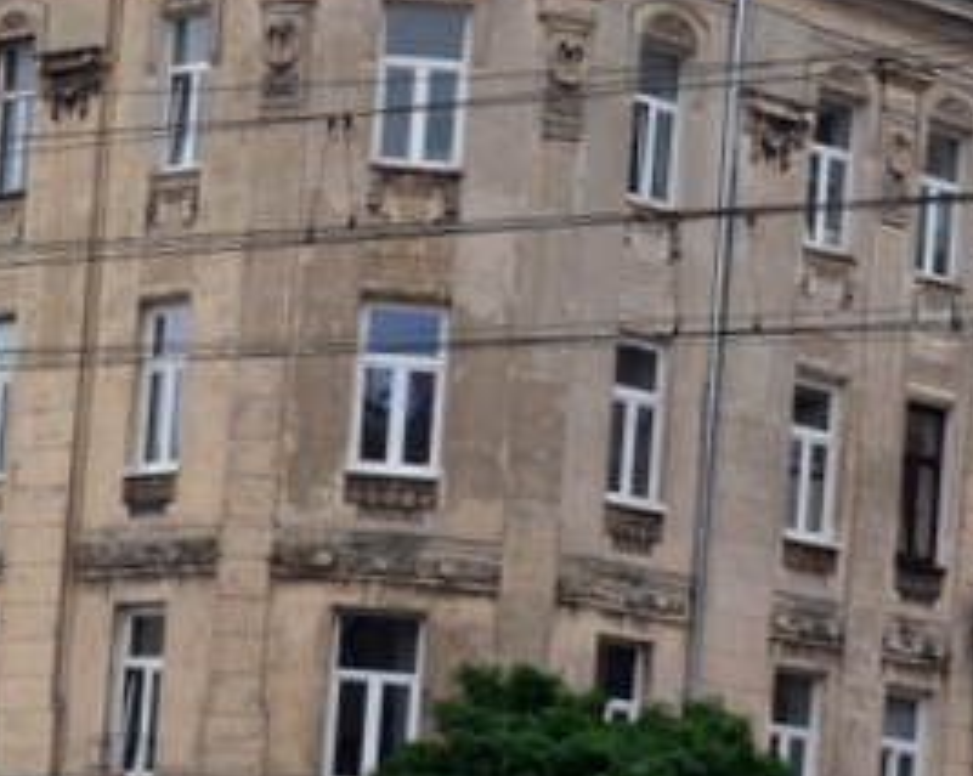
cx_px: 415
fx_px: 4861
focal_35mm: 169
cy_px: 627
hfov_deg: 11.4
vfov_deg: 9.1
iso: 400
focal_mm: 40
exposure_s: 1/80
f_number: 8
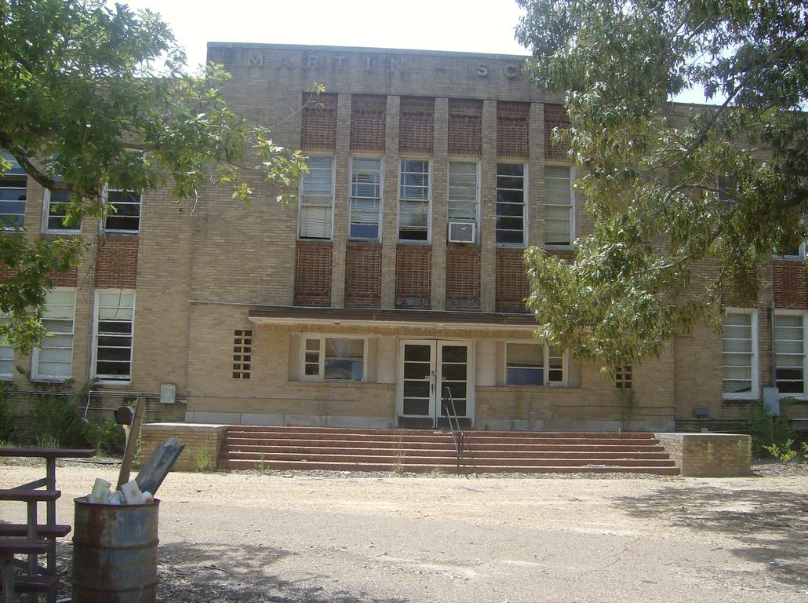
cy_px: 302
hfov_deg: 51.4
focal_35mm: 36
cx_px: 404
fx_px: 839
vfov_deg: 39.5
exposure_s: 1/414
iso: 100
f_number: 4.7
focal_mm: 6
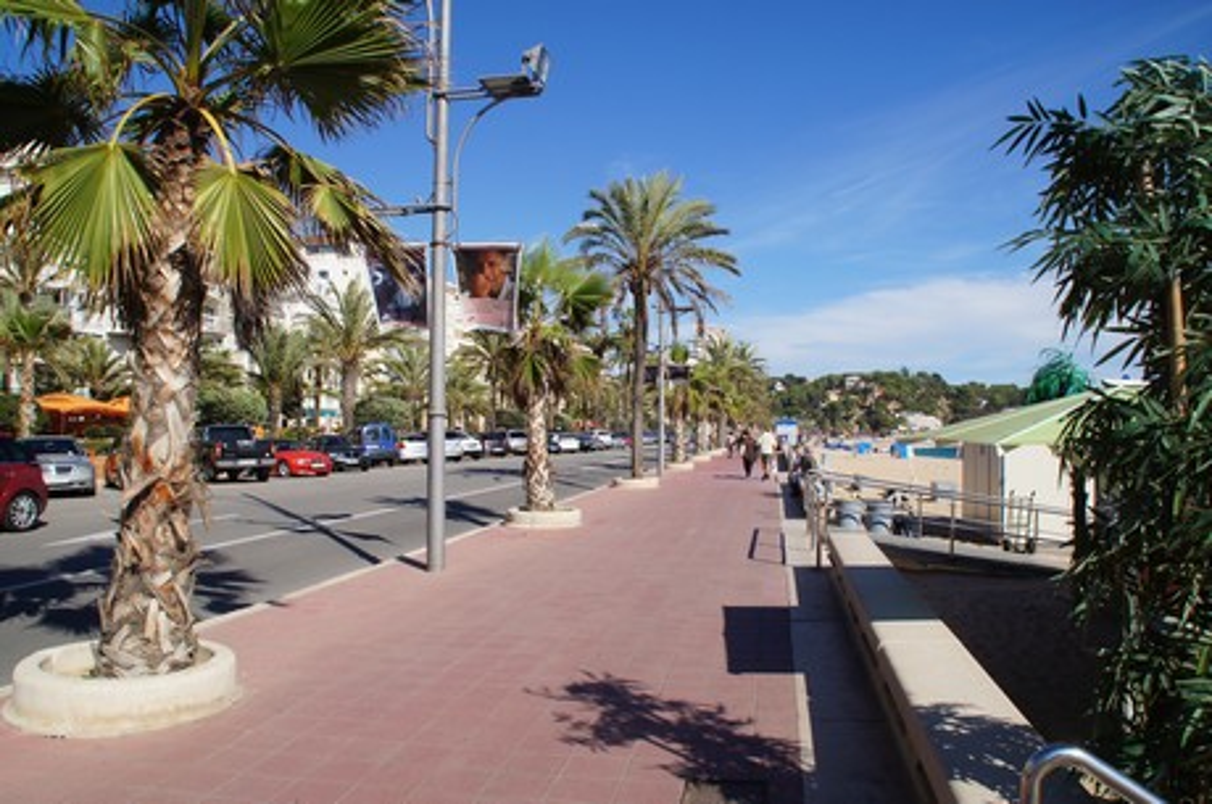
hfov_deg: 67.5
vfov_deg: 47.8
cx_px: 606
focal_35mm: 27
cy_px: 402
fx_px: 907
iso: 100
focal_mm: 18
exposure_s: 1/160
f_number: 11
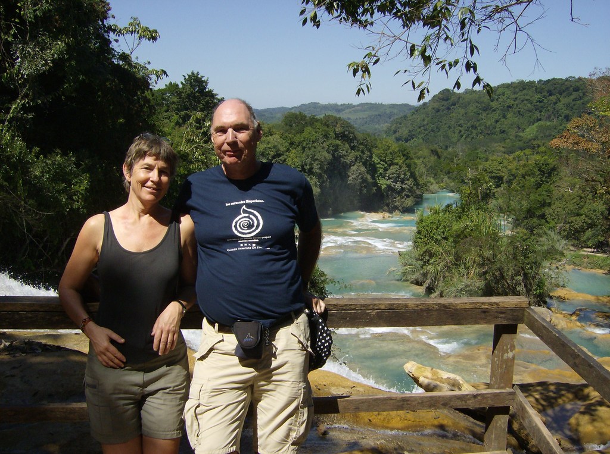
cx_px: 305
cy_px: 227
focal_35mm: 36
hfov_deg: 51.5
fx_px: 633
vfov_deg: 39.5
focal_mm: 6
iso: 100
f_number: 4.7
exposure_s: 1/813
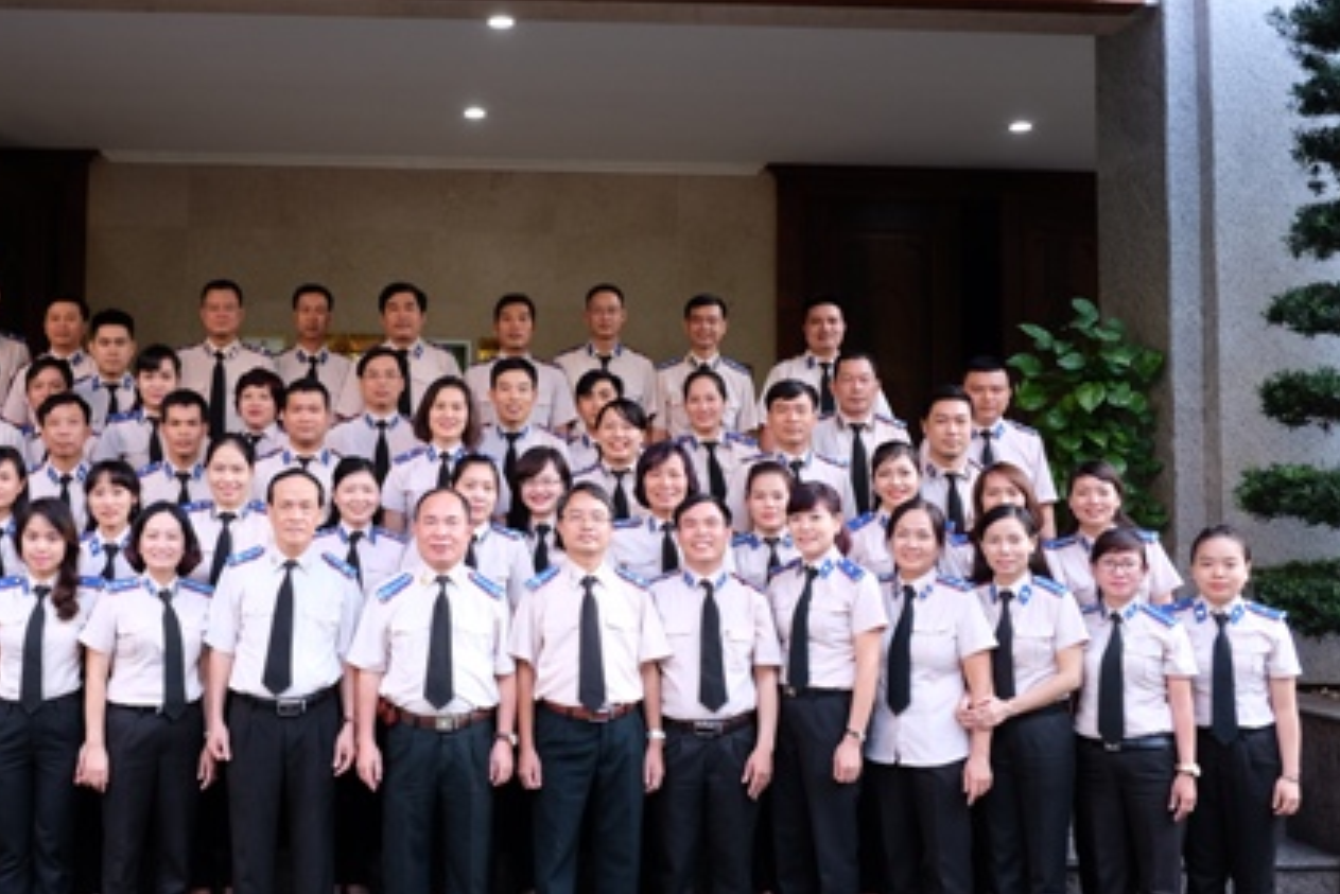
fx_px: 1527
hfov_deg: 46.4
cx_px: 411
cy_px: 412
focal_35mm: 41
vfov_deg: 32.6
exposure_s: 1/25
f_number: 7.1
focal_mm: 18
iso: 320
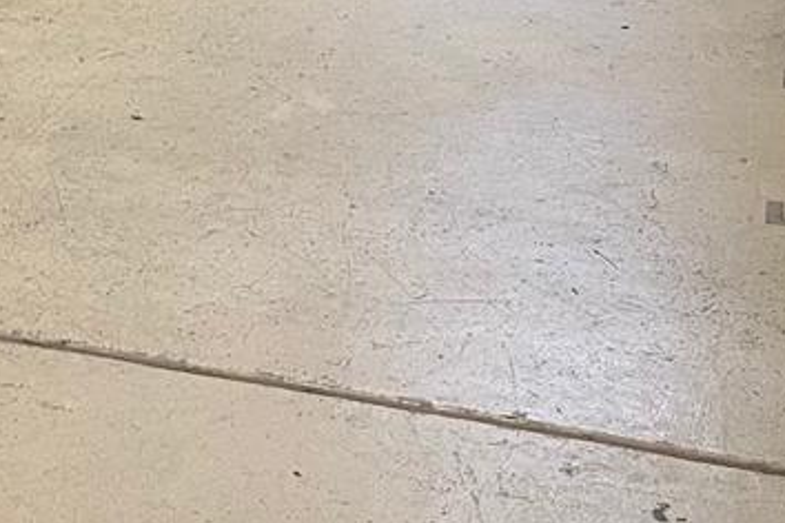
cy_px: -671
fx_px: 2398
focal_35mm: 110
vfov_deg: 10.8
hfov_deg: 17.9
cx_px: -89
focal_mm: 5.1
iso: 100
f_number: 1.6
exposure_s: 1/60
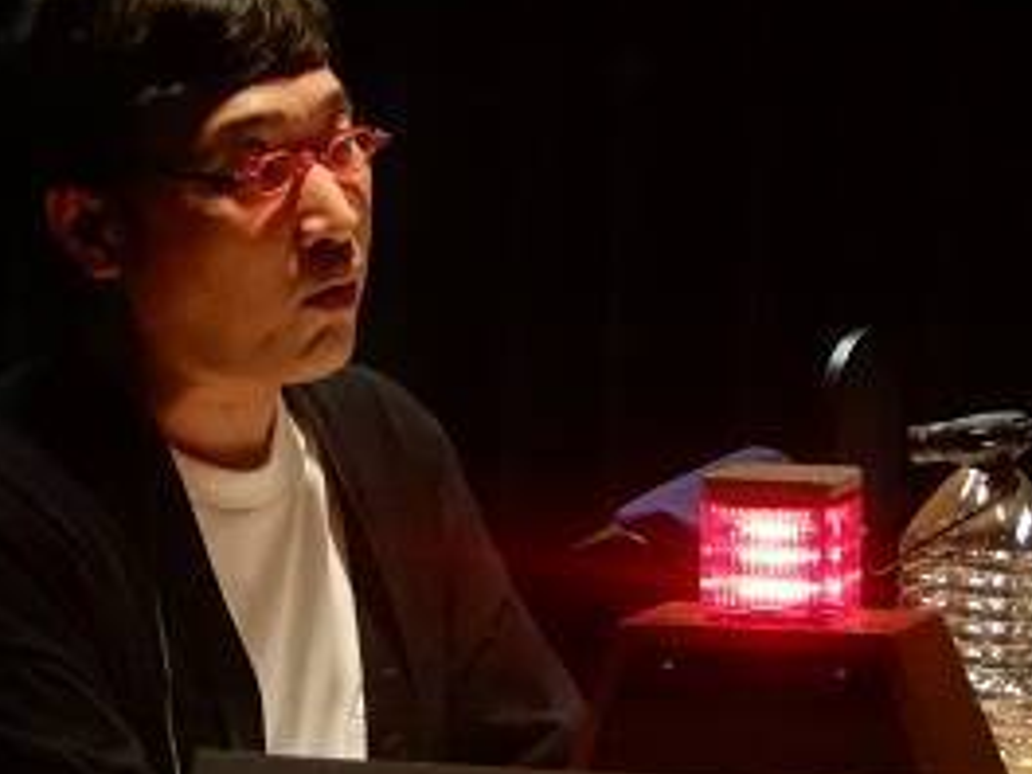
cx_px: 258
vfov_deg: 5.2
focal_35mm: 284
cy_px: 432
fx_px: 8467
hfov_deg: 7.0
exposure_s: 1/80
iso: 1600
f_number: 5.6
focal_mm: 26.8
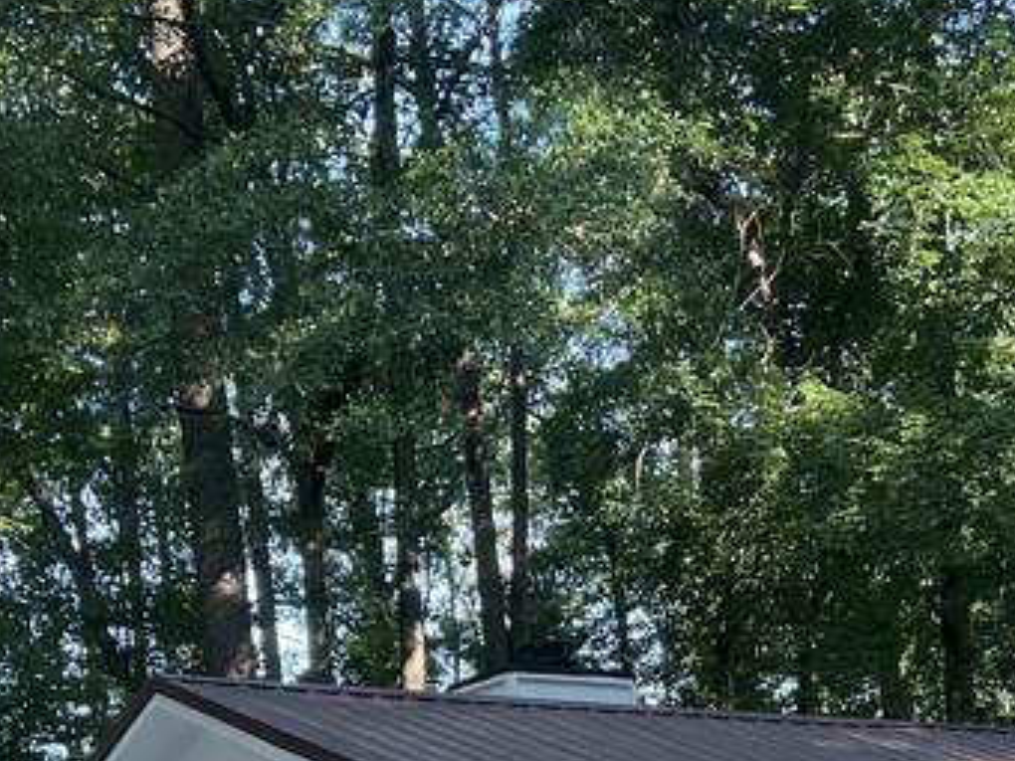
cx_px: 824
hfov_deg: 19.8
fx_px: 2874
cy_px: 1101
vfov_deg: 14.2
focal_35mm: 98
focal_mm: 5.7
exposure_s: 1/148
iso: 32
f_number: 1.5
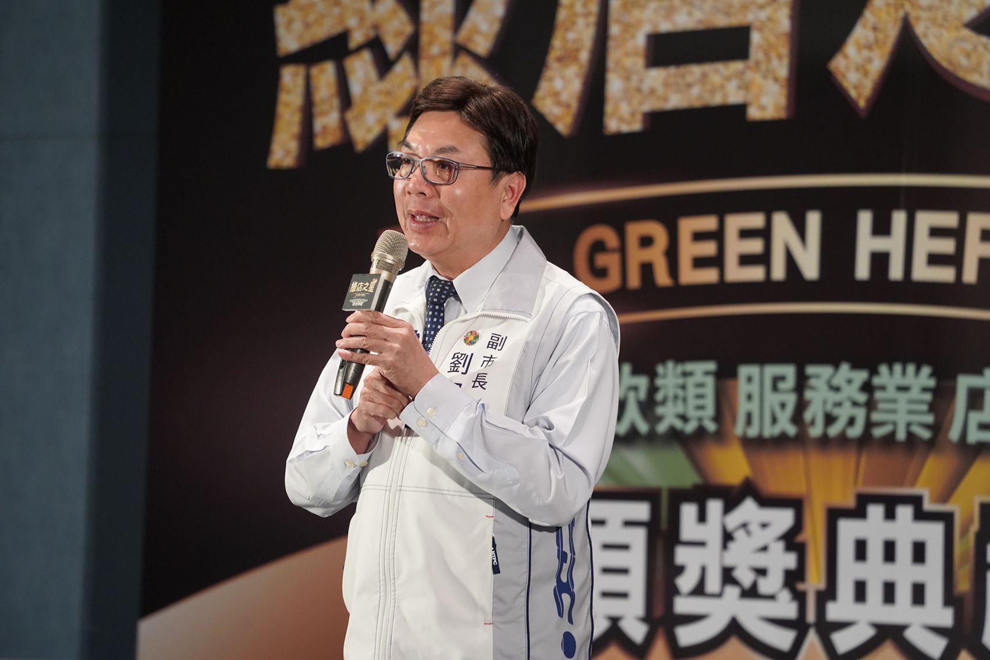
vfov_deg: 6.9
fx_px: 5500
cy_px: 330
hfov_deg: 10.3
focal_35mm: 200
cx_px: 495
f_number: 5.6
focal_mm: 200
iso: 5000
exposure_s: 1/250
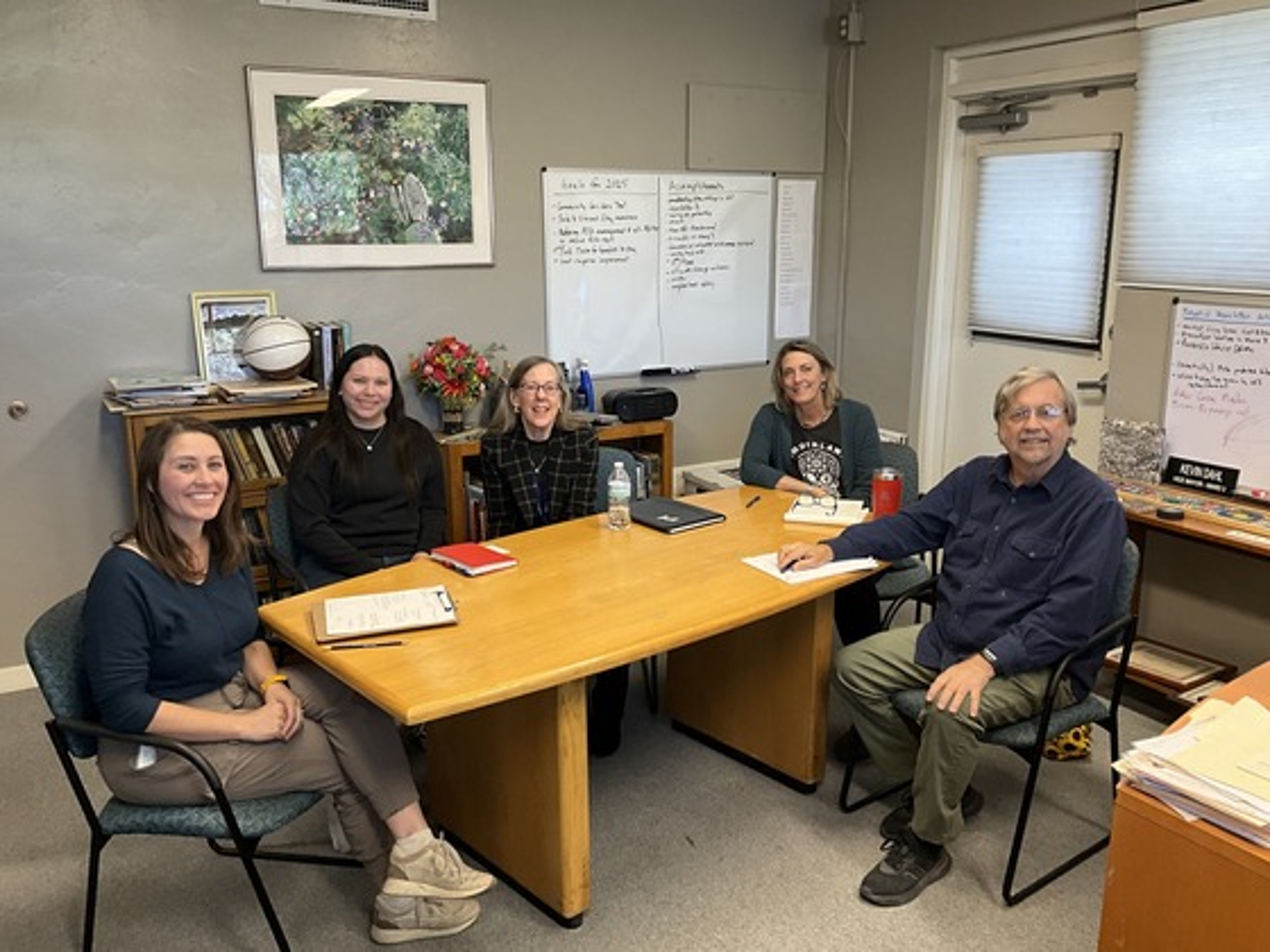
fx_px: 1064
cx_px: 635
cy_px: 476
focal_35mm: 29
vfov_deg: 48.2
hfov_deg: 61.7
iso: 80
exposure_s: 1/60
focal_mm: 3
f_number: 1.8
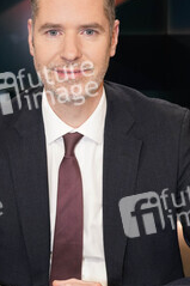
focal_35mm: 67
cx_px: 72
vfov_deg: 30.1
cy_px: 150
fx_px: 531
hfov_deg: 20.2
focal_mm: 40
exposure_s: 1/125
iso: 2000
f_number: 5.6
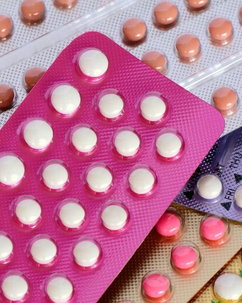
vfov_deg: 8.6
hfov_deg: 6.9
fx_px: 2002
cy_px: 152
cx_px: 101
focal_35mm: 224
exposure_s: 1/2
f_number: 13
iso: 200
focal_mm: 105
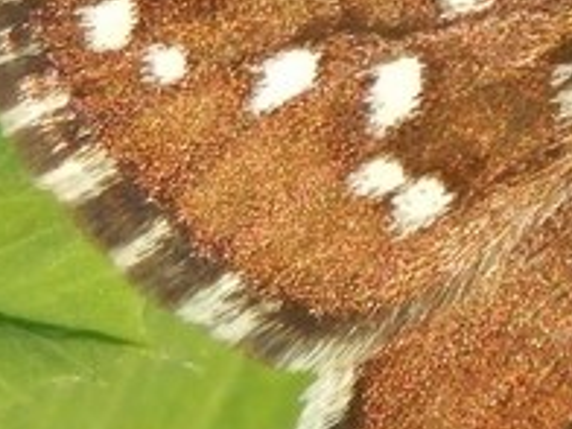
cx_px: 1010
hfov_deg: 2.3
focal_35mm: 855
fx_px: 14128
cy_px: 161
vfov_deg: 1.7
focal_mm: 37.1
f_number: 5.4
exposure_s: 1/250
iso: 125
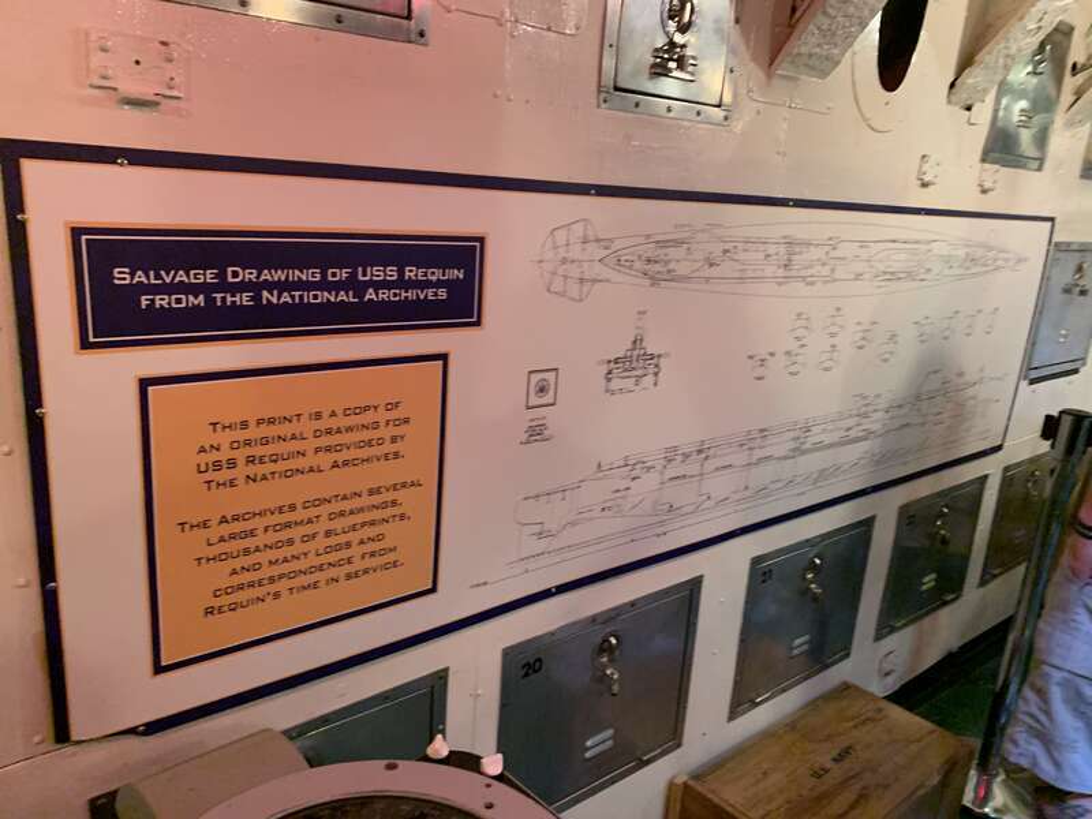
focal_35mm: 26
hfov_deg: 67.3
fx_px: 820
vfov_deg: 53.1
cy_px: 410
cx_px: 546
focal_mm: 4.25
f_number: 1.8
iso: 500
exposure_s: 1/30
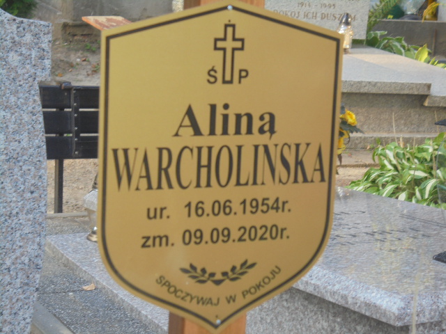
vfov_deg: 15.7
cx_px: 223
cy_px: 167
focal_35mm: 94
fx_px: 1211
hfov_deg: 20.9
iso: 100
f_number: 4.7
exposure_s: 1/30
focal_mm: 16.9
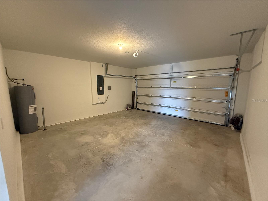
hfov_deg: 102.1
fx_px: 108
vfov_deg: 85.7
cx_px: 134
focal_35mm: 14
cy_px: 100
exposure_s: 1/60
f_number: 2.2
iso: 800
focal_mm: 2.22
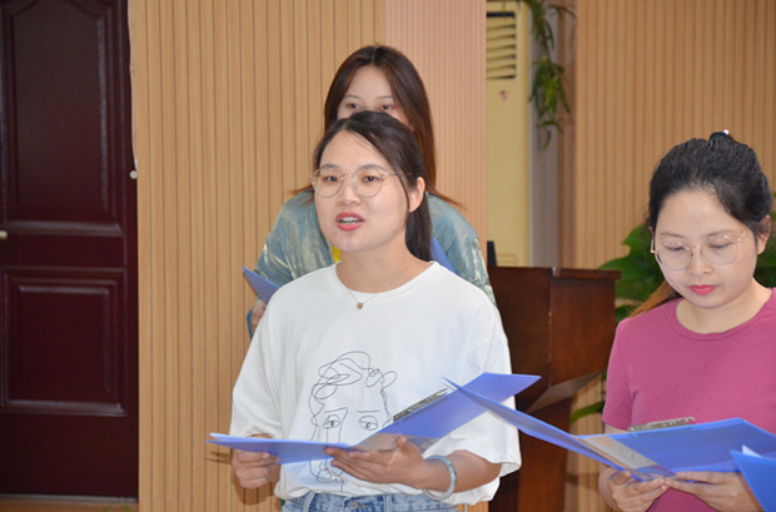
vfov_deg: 8.7
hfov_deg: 13.1
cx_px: 388
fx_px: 3384
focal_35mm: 158
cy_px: 256
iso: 1000
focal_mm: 105
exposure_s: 1/60
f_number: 5.6
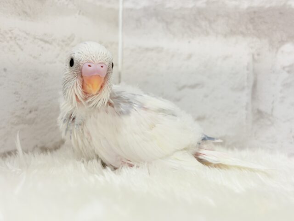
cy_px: 110
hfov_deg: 36.8
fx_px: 442
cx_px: 147
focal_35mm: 52
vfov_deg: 28.0
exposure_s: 1/50
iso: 32
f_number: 1.6
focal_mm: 5.96
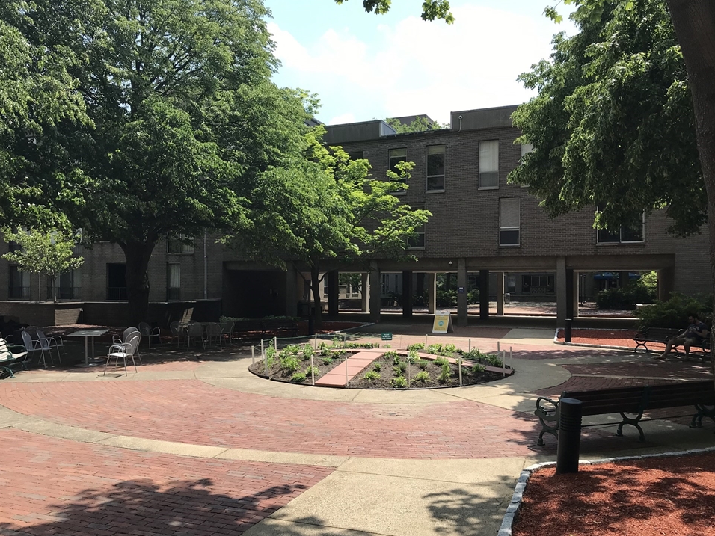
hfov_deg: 60.0
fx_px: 620
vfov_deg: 46.8
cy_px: 280
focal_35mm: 30
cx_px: 346
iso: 20
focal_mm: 3.99
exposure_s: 1/1597
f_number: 1.8
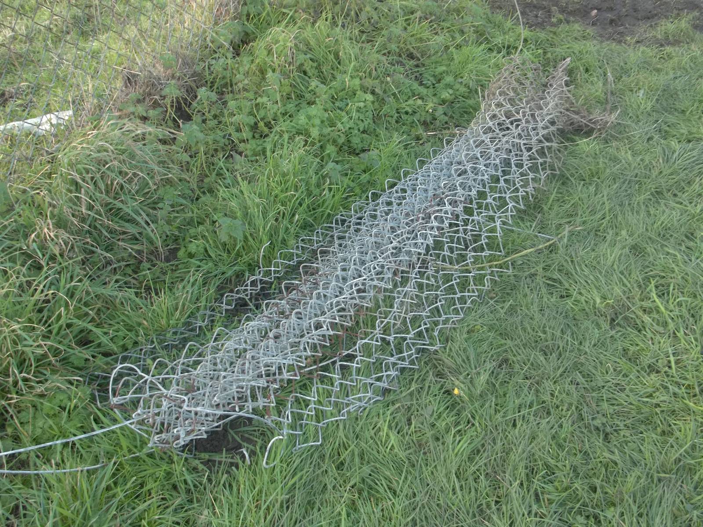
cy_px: 264
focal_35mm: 33
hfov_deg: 55.4
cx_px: 352
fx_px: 670
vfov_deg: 42.9
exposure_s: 1/25
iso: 160
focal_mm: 5.9
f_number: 3.3
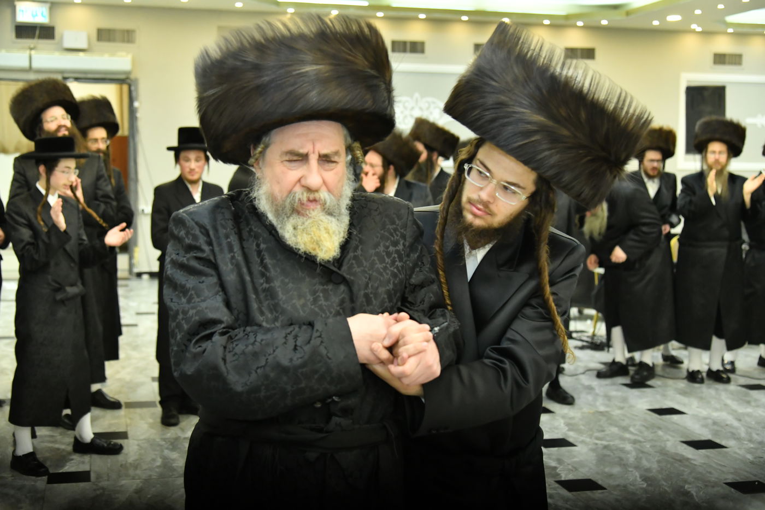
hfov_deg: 39.6
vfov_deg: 27.0
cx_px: 382
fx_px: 1062
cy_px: 255
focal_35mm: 50
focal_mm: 50
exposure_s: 1/250
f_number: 4.5
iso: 4000
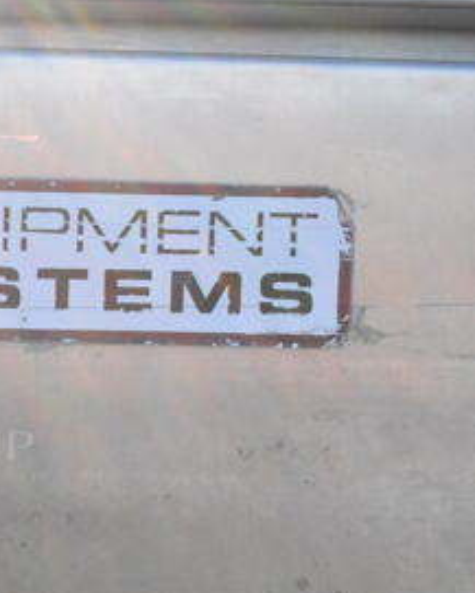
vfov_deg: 20.1
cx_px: -190
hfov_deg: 15.2
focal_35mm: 95
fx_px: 1668
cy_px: 354
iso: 6400
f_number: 18
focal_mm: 30
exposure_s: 1/1250
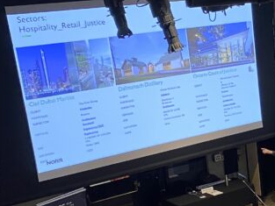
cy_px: 179
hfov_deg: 20.6
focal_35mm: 85
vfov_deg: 17.2
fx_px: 676
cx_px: 378
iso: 400
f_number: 1.8
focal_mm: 4.25
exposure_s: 1/60
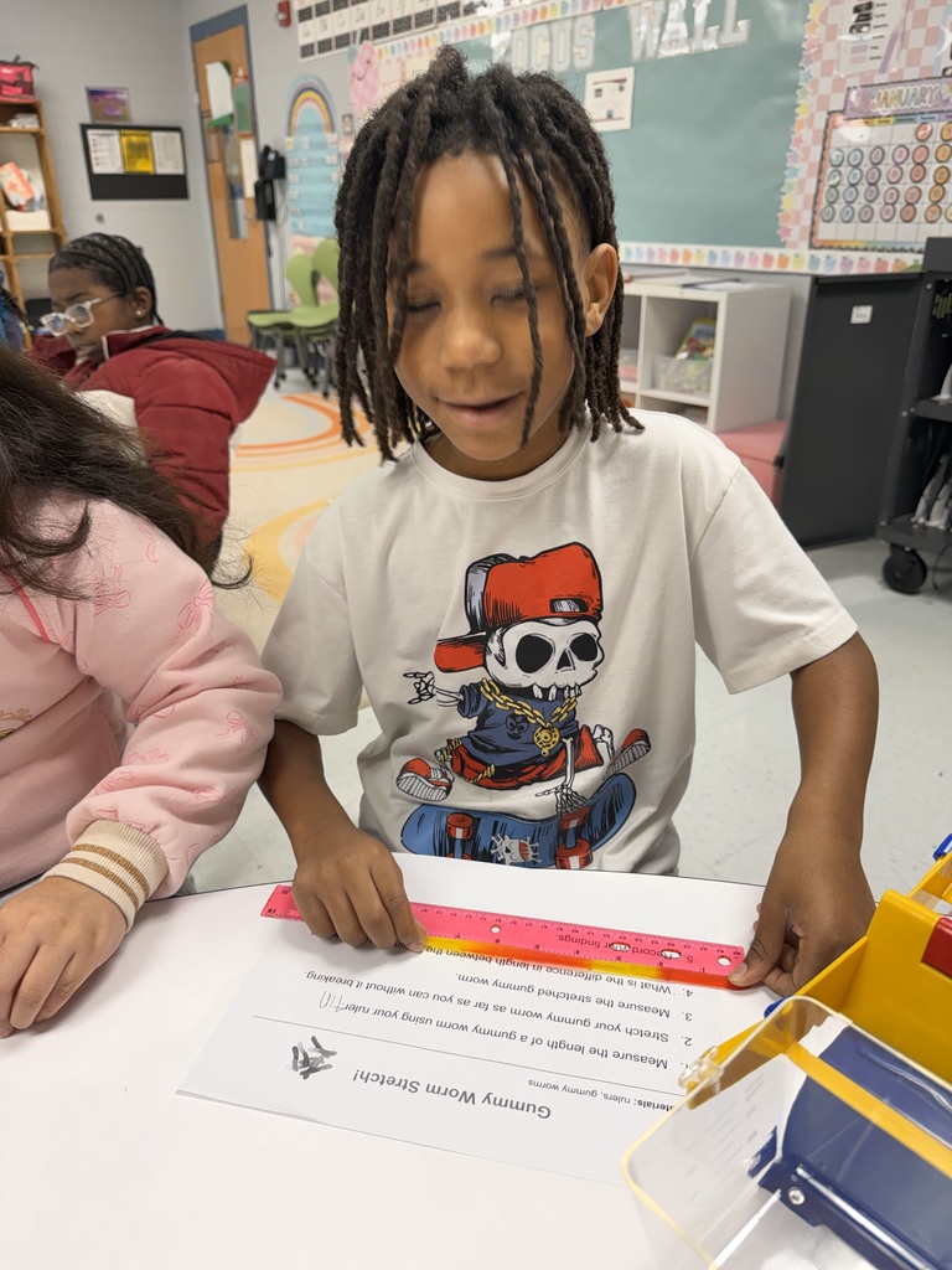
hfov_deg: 56.8
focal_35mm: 24
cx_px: 476
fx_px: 880
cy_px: 635
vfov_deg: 71.6
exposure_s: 1/60
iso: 100
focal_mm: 6.76
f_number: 1.78
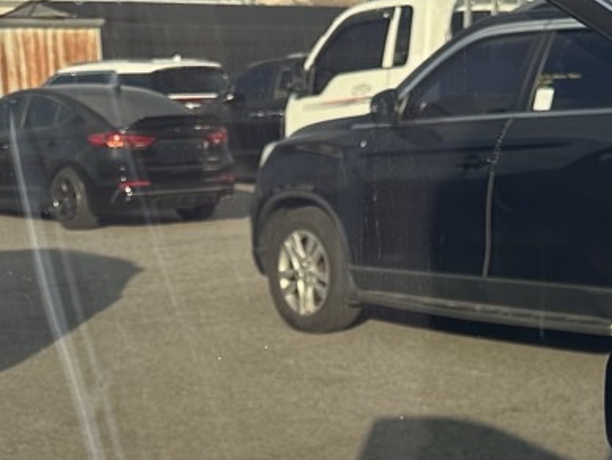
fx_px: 1397
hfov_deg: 24.7
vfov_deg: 16.5
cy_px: 750
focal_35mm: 79
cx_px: 302
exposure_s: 1/389
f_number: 1.78
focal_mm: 6.86
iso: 80
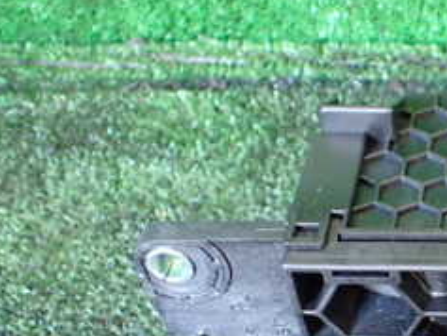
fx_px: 982
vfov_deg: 19.2
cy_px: 281
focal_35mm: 76
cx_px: 553
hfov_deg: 23.2
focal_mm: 5.4
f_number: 2.3
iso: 1000
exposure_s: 1/30
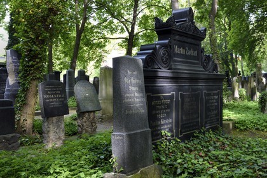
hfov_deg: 53.1
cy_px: 89
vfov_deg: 36.9
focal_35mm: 36
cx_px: 134
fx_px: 267
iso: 800
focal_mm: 36
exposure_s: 1/80
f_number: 9
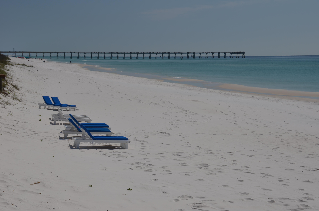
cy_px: 106
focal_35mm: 84
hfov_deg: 24.2
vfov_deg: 16.2
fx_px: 743
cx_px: 160
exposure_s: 1/200
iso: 100
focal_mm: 56
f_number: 9
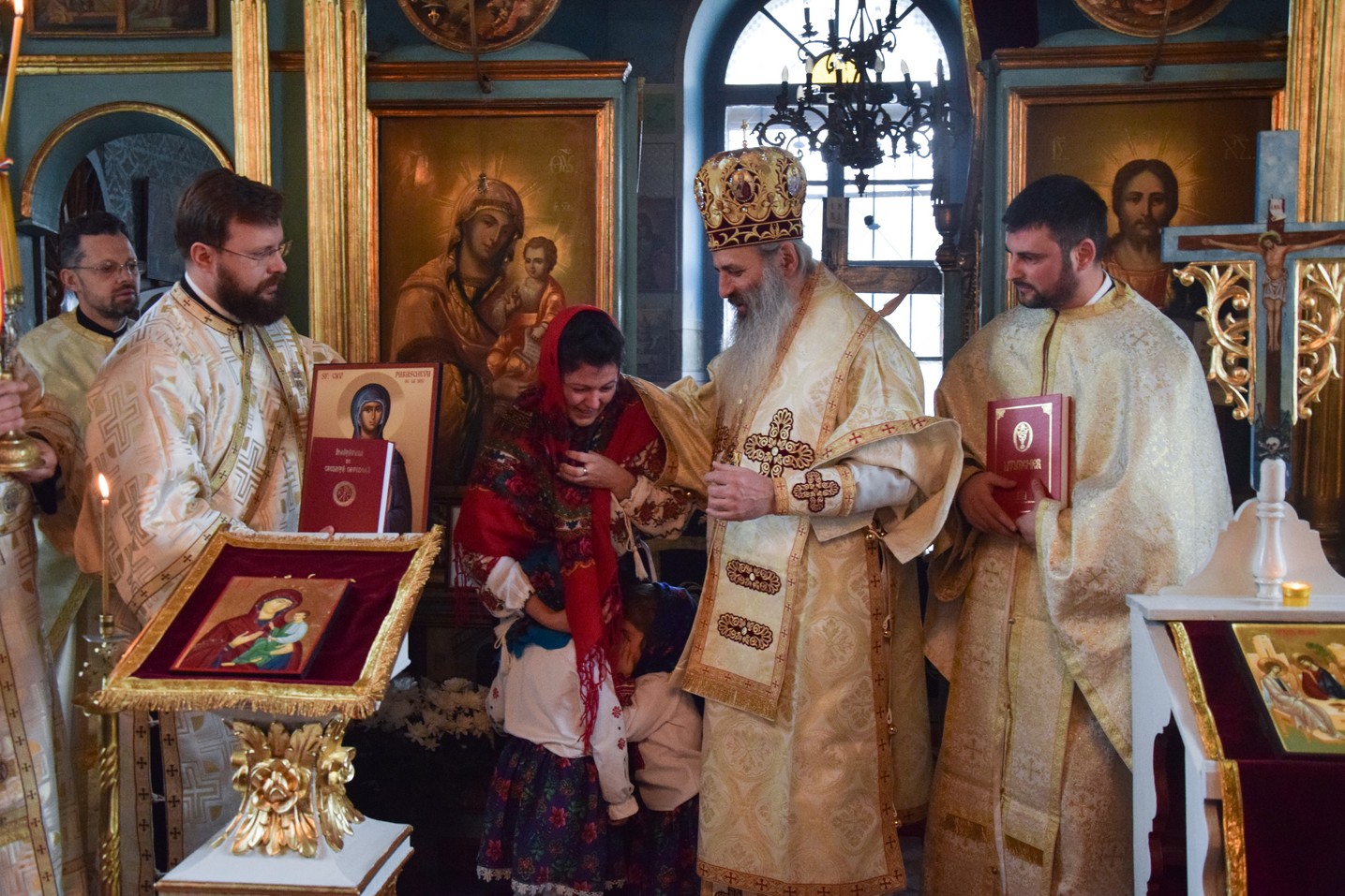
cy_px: 448
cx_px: 672
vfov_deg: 34.2
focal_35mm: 39
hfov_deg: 49.5
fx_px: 1457
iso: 1600
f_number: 4
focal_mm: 26
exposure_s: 1/160
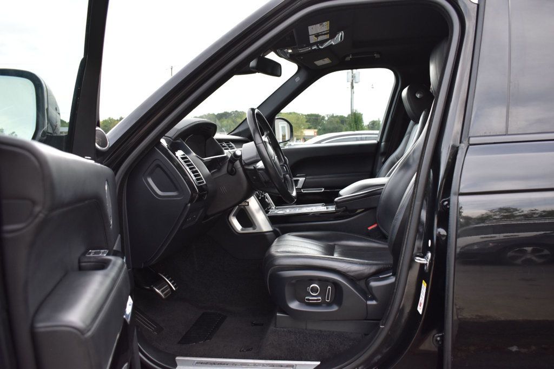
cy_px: 184
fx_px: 461
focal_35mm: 30
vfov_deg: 43.6
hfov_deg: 61.9
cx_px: 277
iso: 400
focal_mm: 20
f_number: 5
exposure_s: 1/100
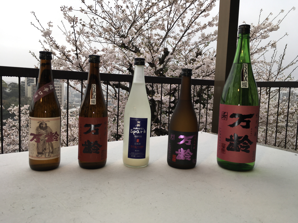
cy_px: 112
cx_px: 149
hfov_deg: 61.7
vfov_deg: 48.2
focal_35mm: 29
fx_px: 250
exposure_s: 1/196
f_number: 2.2
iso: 25
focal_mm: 4.15
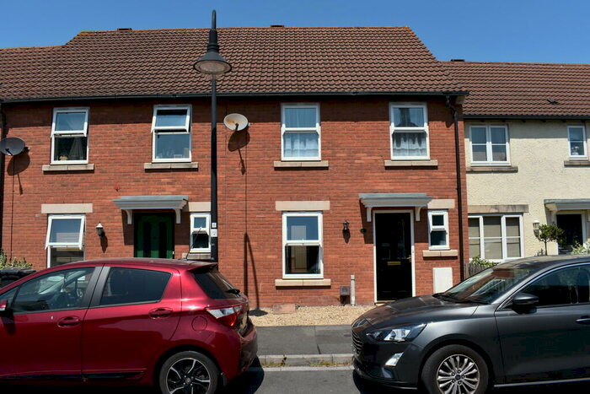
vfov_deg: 47.9
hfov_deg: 67.4
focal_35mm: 27
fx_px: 443
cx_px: 295
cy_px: 197
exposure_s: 1/320
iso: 100
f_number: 8
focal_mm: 18
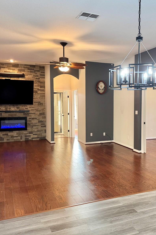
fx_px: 221
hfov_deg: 38.3
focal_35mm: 34
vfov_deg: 55.8
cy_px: 117
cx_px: 107
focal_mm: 6.76
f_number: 1.78
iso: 200
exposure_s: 1/60
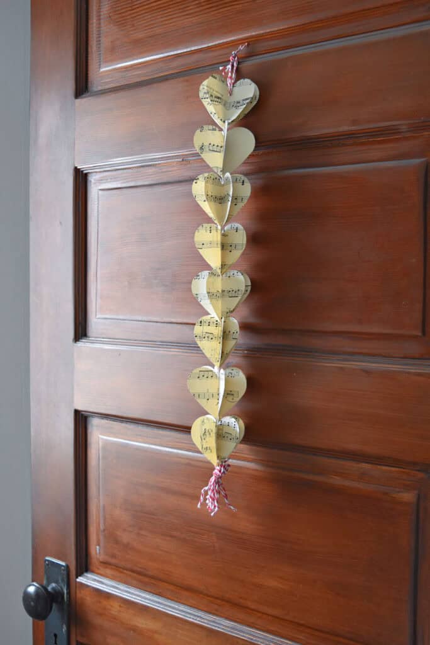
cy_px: 322
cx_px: 215
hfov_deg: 31.9
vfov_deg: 46.4
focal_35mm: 42
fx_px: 752
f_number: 4.2
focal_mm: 28
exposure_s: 1/60
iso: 900
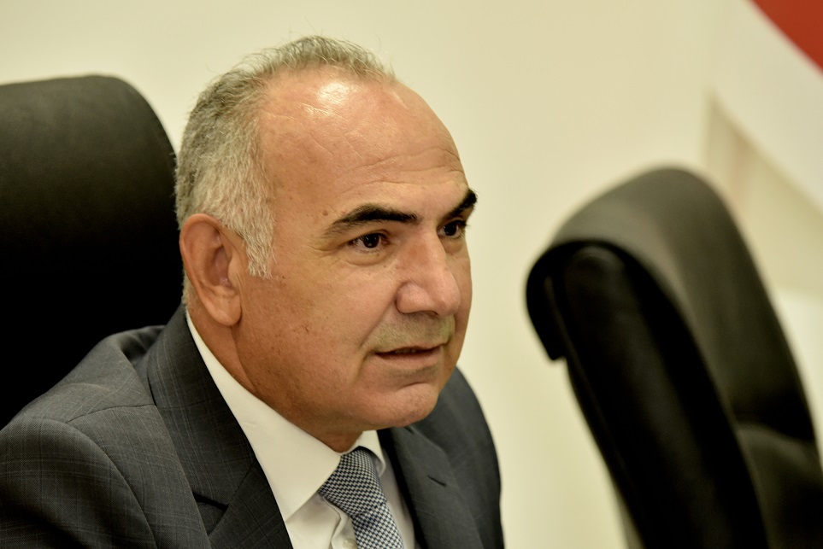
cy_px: 274
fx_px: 2744
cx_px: 412
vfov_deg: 11.4
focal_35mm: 120
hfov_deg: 17.1
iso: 800
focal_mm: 120
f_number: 4
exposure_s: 1/60
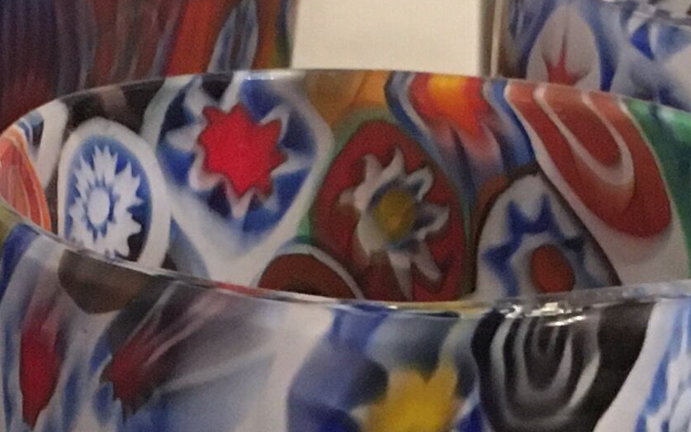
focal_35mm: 148
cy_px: 610
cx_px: 231
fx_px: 2787
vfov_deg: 8.7
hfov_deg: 14.1
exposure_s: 1/17
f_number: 2.2
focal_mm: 4.15
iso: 250
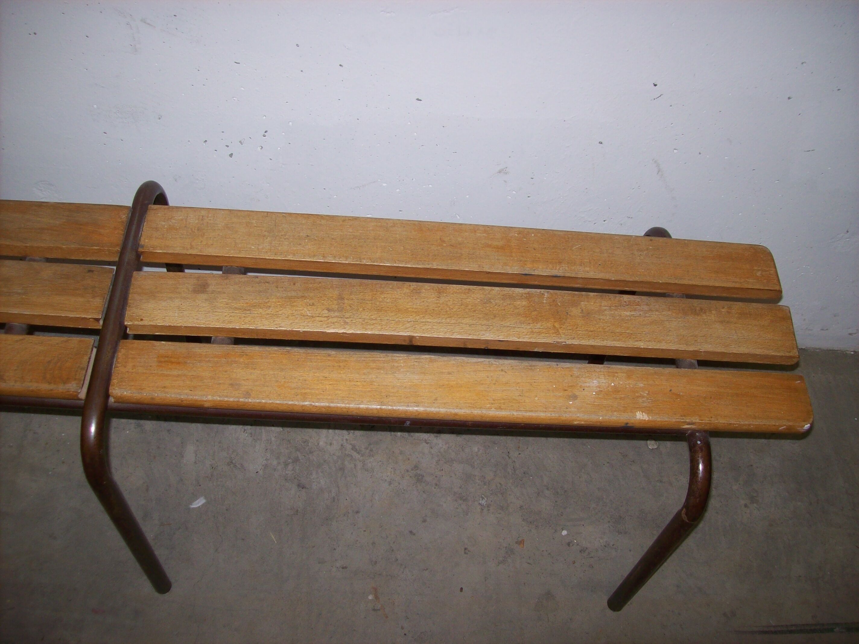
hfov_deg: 51.4
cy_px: 322
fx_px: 893
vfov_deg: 39.6
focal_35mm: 36
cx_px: 430
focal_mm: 6
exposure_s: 1/64
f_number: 2.7
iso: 80
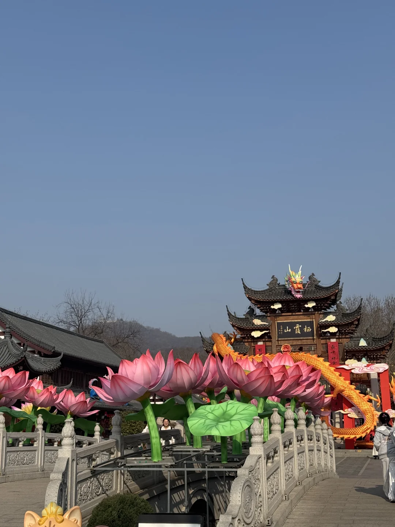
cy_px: 264
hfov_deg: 30.3
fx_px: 730
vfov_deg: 39.7
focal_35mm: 48
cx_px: 198
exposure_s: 1/6410
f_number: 1.78
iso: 64
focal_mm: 6.76
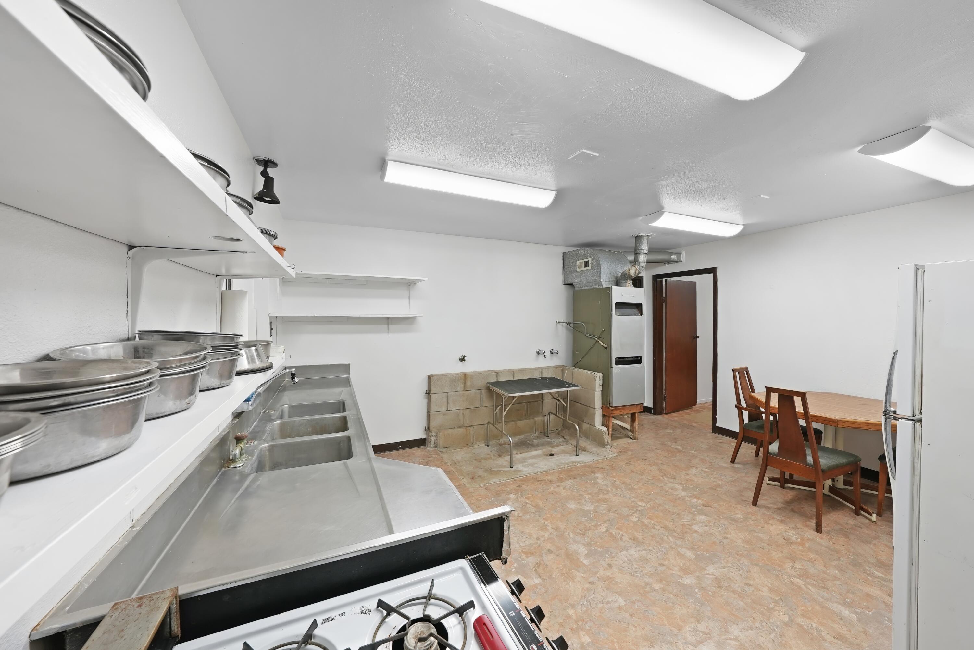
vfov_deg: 90.1
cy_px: 325
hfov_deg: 112.6
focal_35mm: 12
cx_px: 487
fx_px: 325
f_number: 9
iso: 500
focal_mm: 12
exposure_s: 1/30
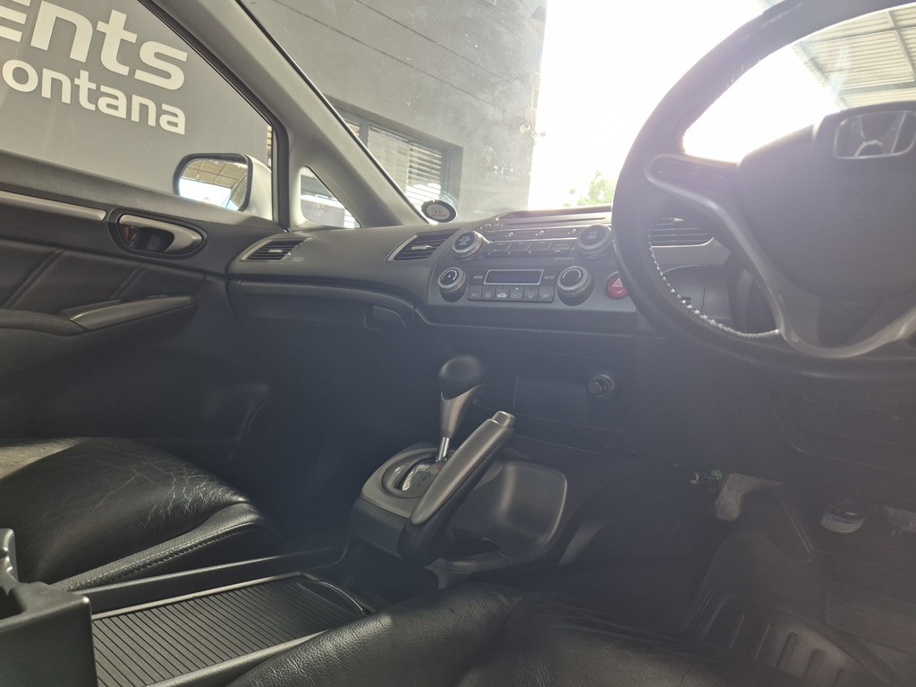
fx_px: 609
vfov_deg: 58.9
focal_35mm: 23
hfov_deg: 73.9
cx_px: 458
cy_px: 344
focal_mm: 5.4
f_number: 1.8
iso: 200
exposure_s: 1/180
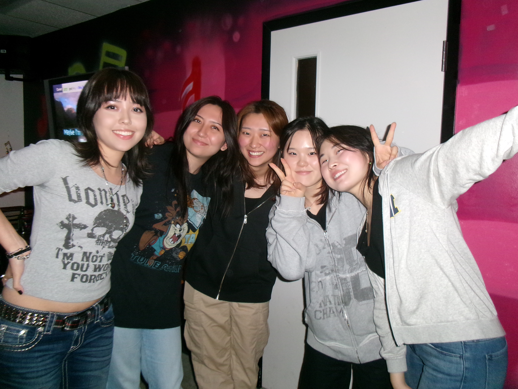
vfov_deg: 49.7
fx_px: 419
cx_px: 259
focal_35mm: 28
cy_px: 194
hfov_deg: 63.4
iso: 400
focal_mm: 5.1
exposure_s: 1/34
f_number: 3.9
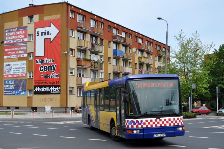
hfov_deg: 37.6
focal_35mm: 53
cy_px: 76
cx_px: 115
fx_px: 329
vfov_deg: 25.4
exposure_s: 1/1600
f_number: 6.3
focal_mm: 32
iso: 400
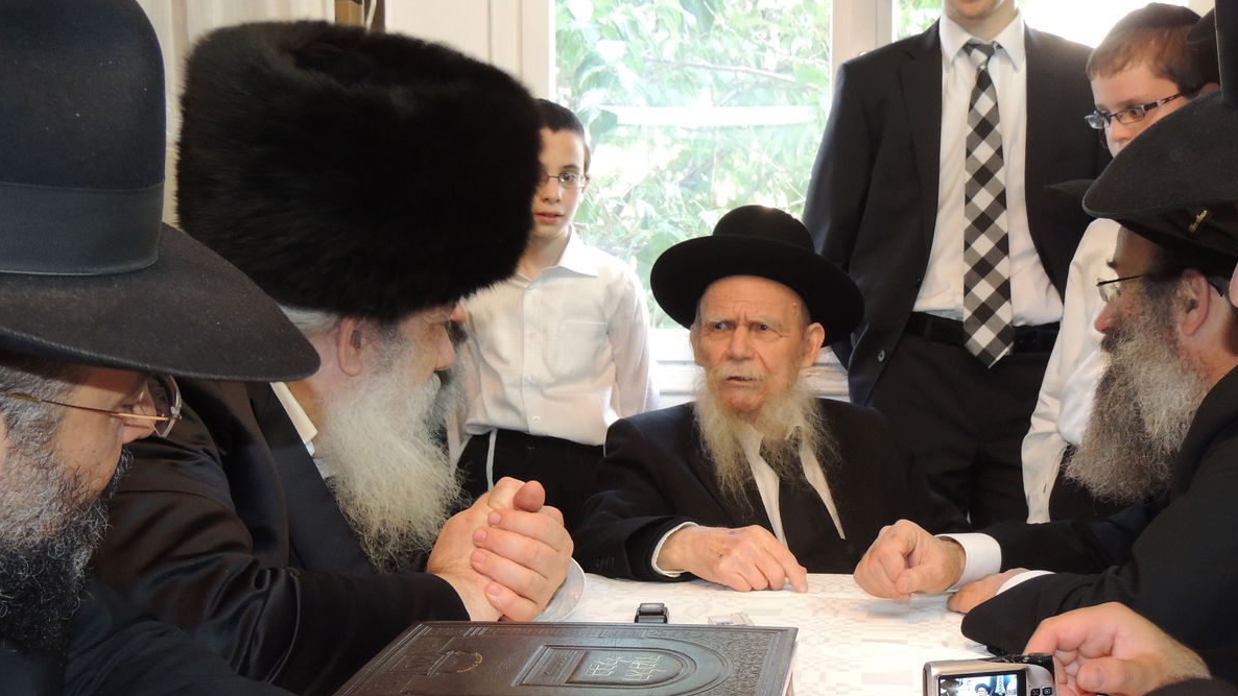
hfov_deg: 45.3
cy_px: 471
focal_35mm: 45
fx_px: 1477
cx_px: 720
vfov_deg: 26.4
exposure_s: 1/40
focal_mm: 6.2
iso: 400
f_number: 3.3
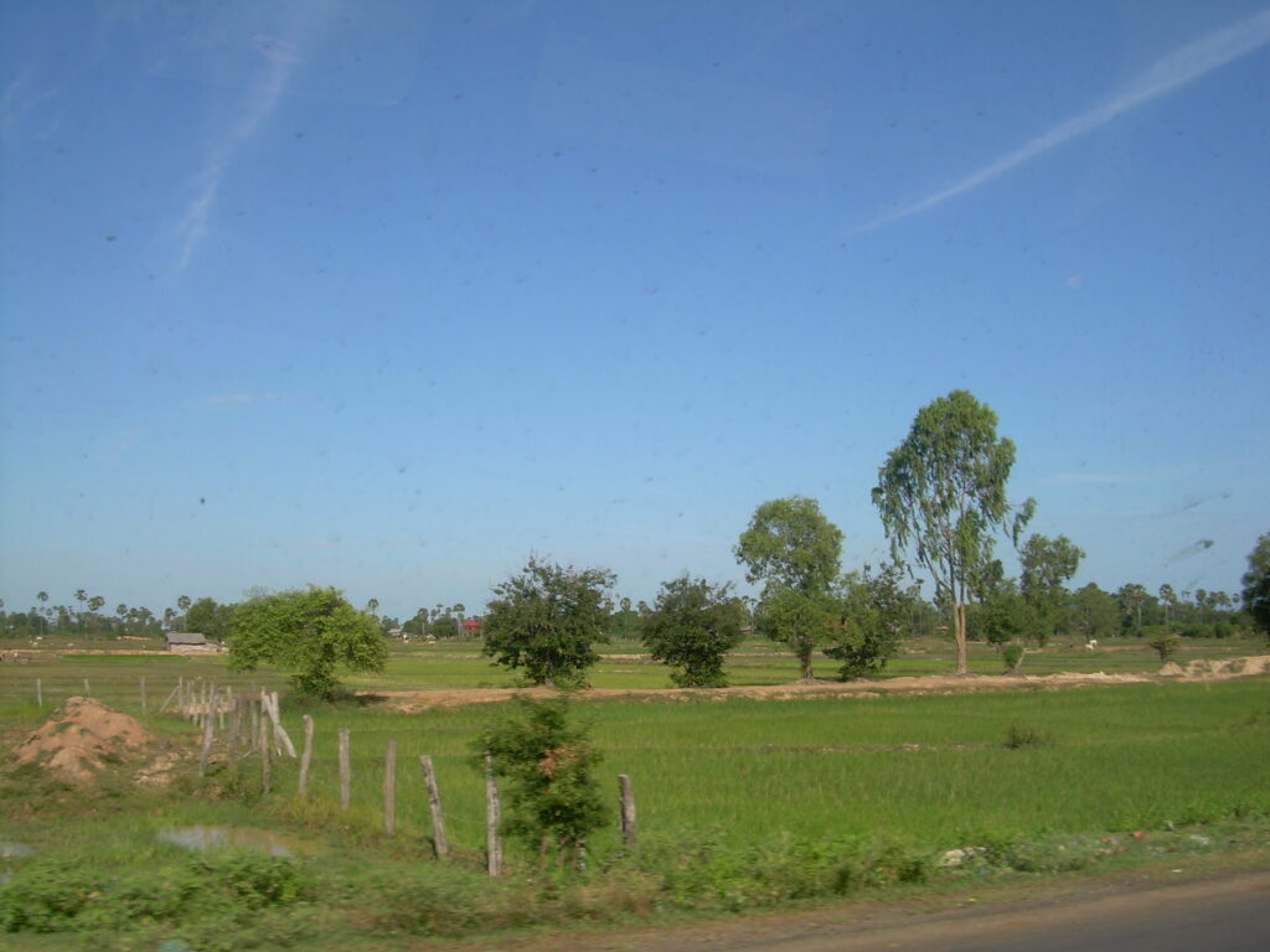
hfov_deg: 49.0
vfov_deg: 37.7
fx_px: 1394
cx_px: 635
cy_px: 476
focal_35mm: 38
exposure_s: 1/546
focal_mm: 6.3
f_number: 4.6
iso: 50
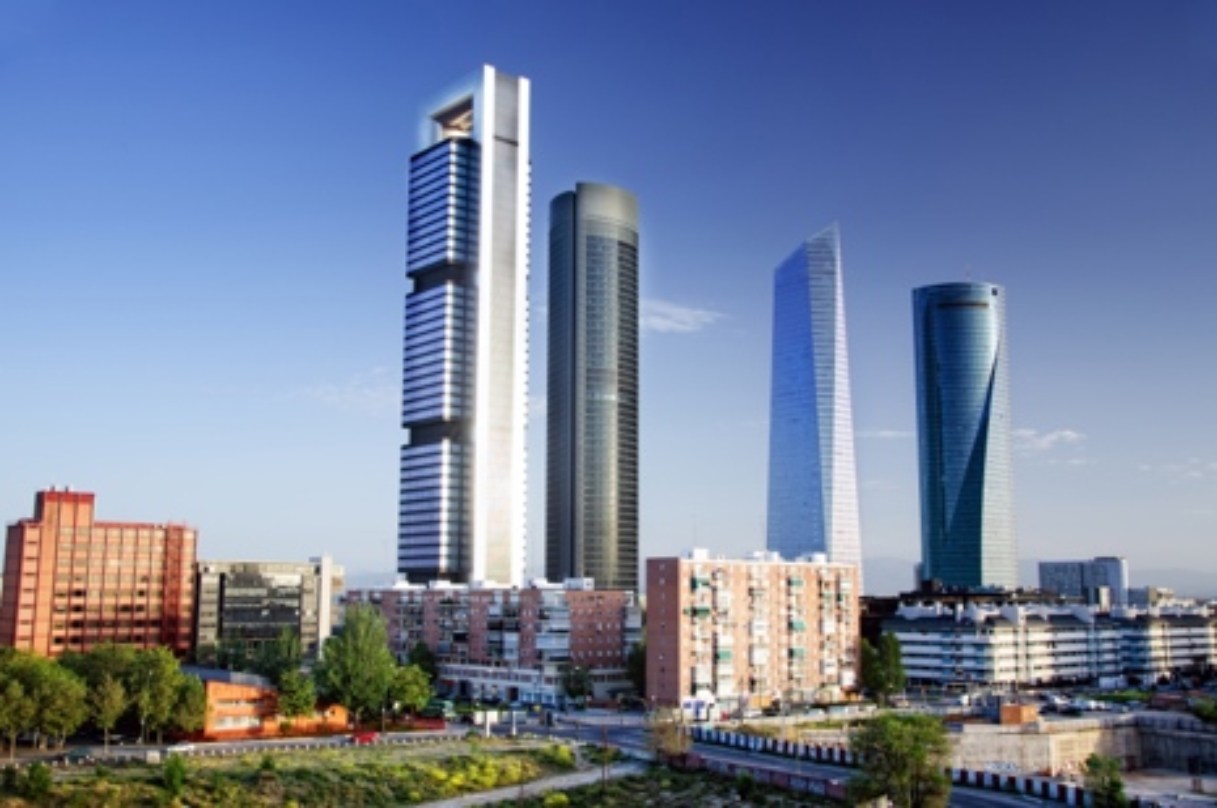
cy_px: 404
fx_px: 1216
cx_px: 608
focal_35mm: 36
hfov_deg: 53.2
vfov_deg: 36.8
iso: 100
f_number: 3.8
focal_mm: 24
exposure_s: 1/60
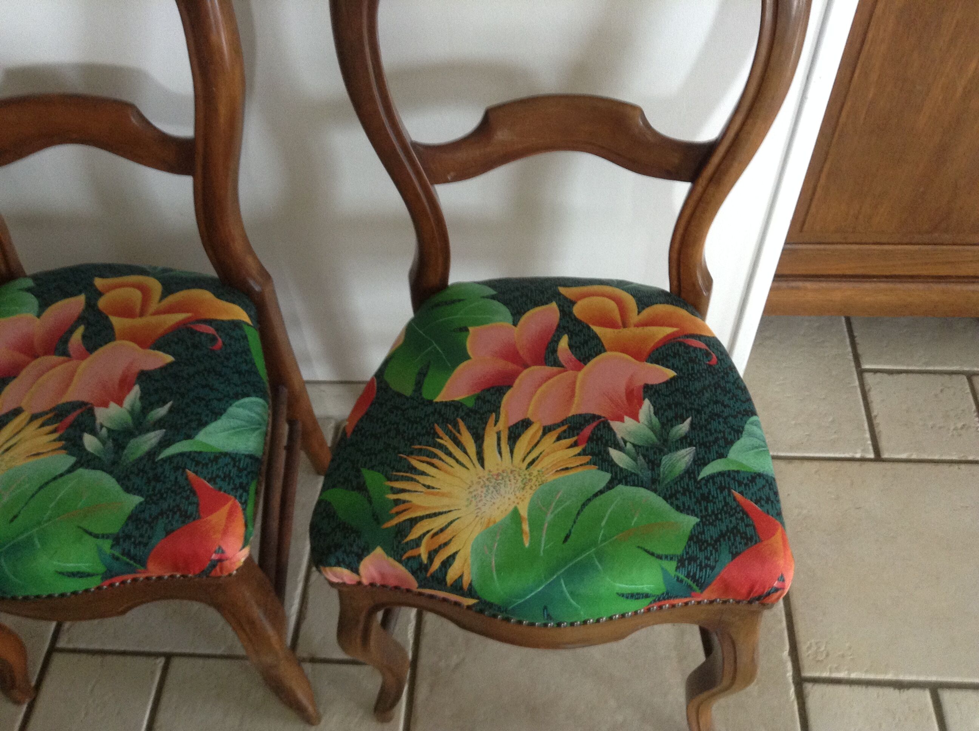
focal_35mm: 33
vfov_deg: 42.8
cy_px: 366
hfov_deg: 55.4
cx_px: 490
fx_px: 932
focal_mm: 3.3
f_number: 2.4
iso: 125
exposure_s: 1/24
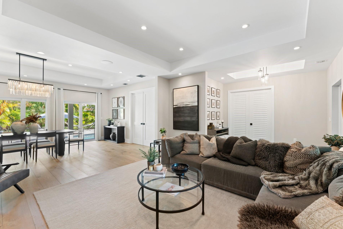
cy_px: 117
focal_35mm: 15
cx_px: 173
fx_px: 143
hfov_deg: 100.4
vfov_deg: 77.3
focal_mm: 14
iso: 200
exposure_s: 1/1.25
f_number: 8
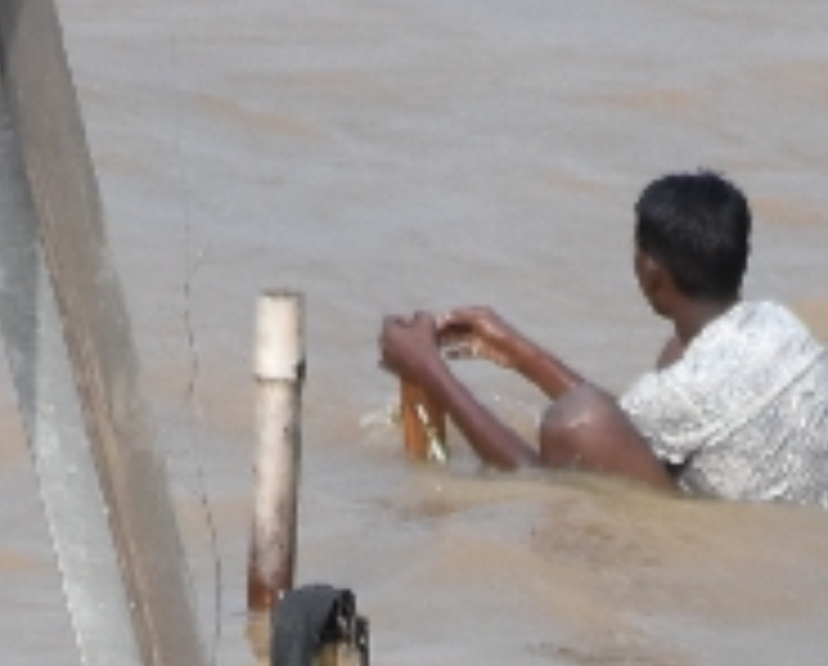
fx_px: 36910
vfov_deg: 1.0
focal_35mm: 1503
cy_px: 1552
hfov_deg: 1.3
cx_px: 688
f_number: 5.6
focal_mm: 140
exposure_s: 1/1000
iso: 800
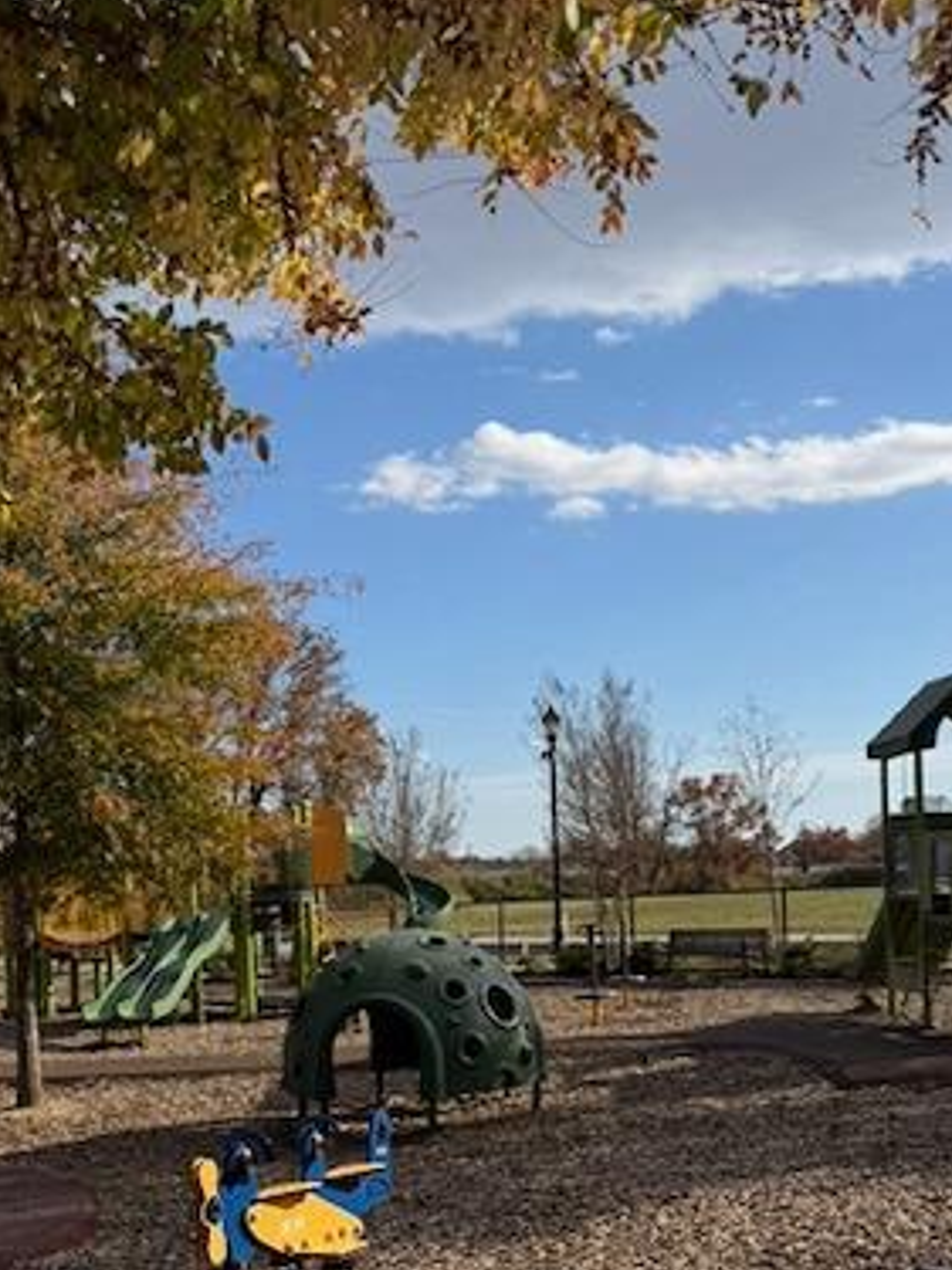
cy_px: 894
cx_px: 529
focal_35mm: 41
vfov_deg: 44.8
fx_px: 1504
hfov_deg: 35.1
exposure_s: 1/4673
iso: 80
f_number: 1.78
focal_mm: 6.76
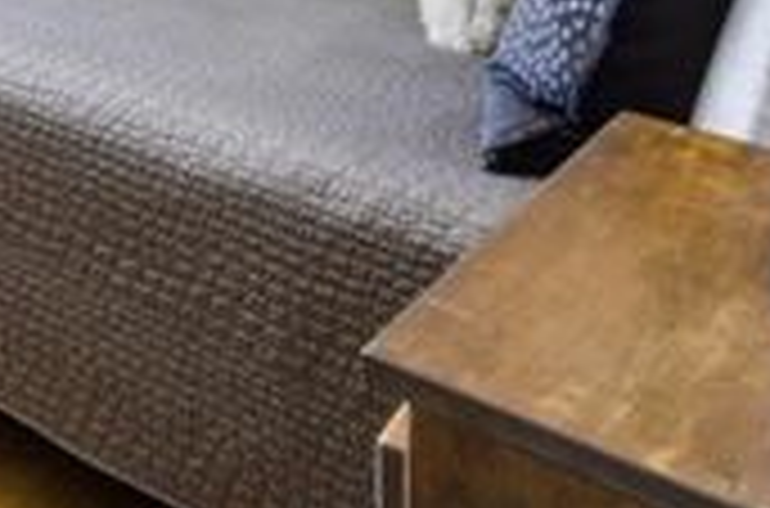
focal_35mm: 62
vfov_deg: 16.9
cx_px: -259
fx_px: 1322
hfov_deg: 26.8
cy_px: -470
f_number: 9
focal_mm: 10
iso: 200
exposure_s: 1/30
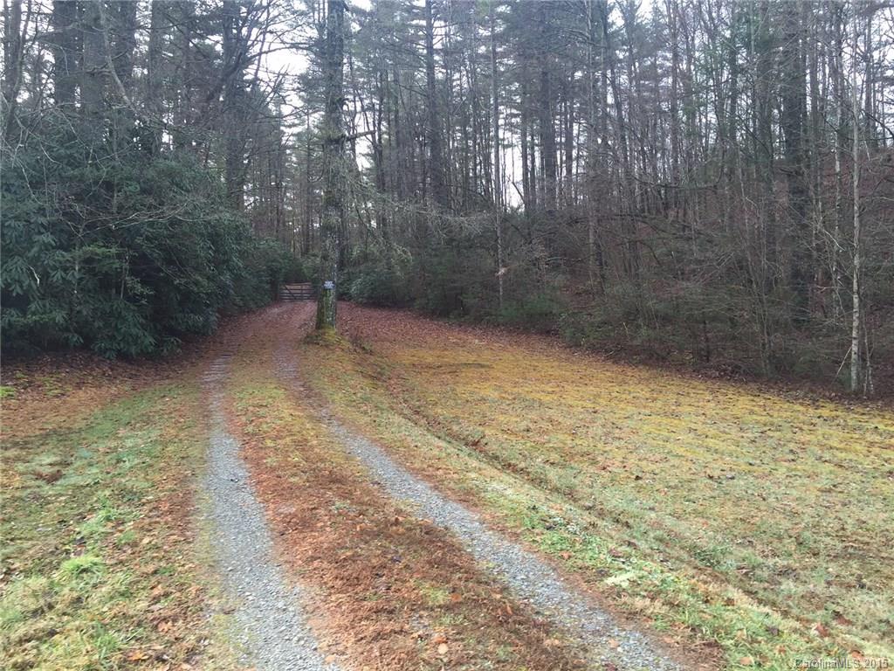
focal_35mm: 29
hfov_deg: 61.7
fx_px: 749
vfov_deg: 48.2
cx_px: 447
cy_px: 336
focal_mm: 4.15
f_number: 2.2
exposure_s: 1/120
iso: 32
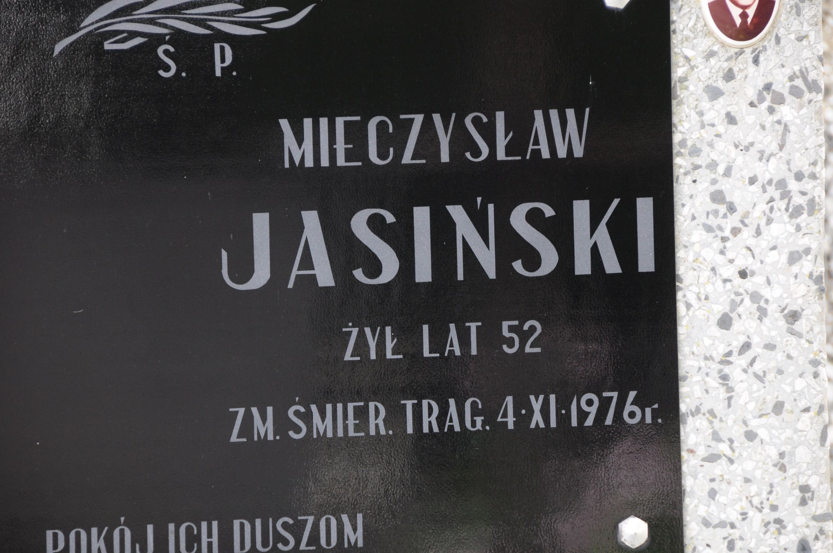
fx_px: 5893
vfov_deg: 5.4
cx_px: 416
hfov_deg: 8.1
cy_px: 276
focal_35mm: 255
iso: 500
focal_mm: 170
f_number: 7.1
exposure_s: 1/40
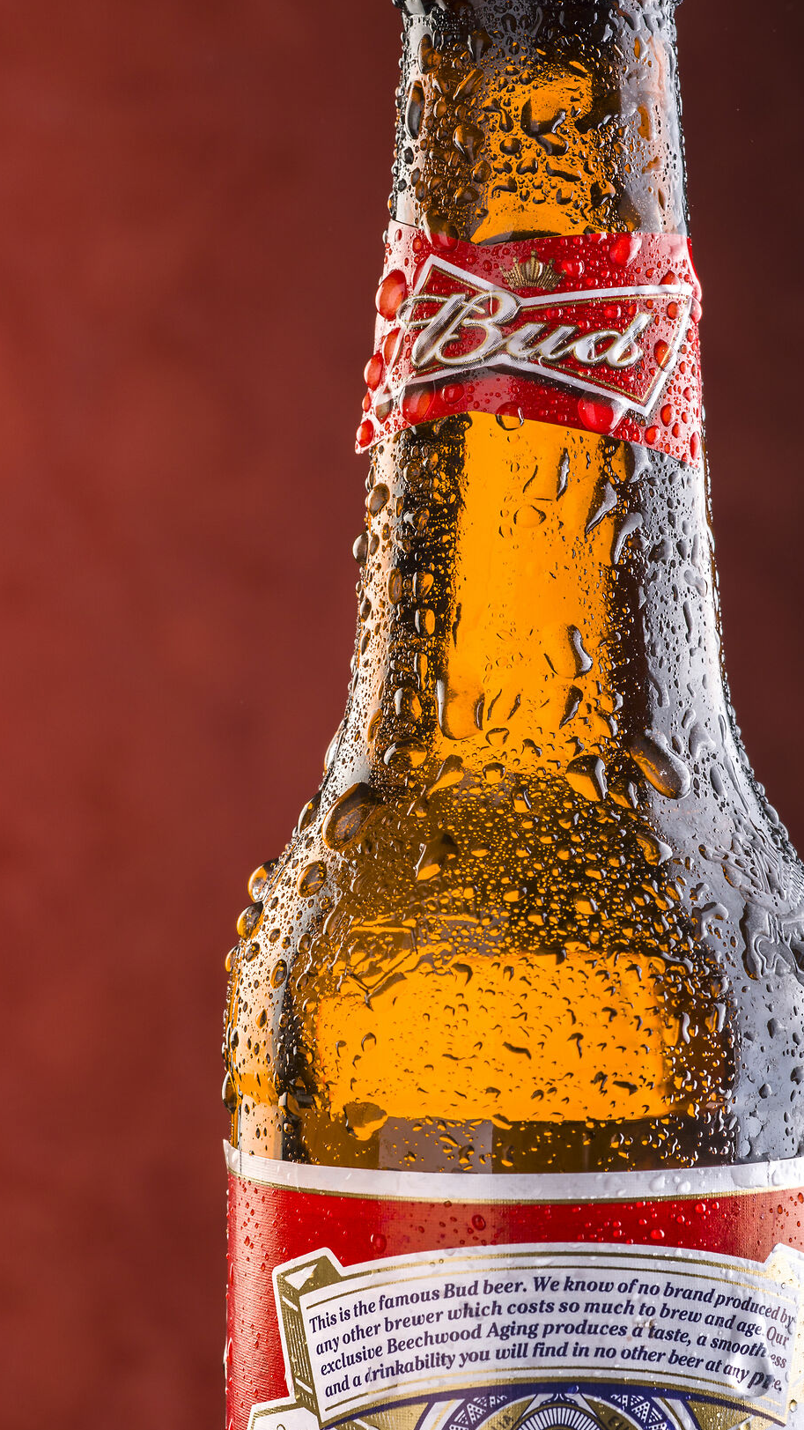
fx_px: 3525
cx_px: 475
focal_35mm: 93
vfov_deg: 22.9
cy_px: 675
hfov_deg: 13.0
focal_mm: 60
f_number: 16
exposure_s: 1/125
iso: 100
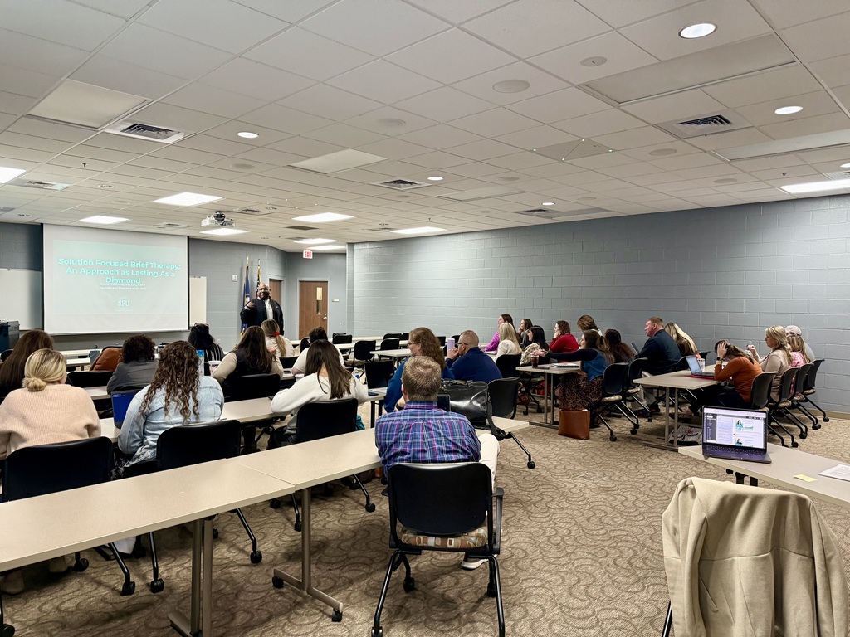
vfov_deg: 56.8
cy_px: 318
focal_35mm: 24
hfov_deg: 71.6
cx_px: 425
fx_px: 589
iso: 320
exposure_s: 1/60
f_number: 1.78
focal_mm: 6.76
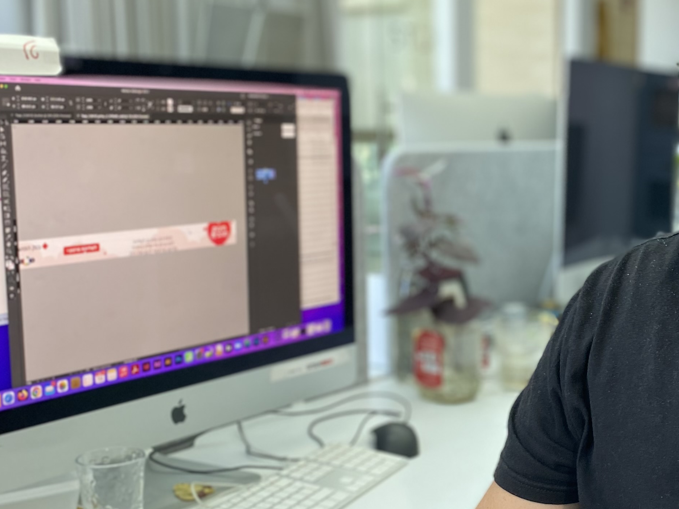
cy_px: 312
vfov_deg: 26.0
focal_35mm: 56
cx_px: 573
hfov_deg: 33.1
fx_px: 1098
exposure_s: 1/121
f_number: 1.8
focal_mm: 4.25
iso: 80
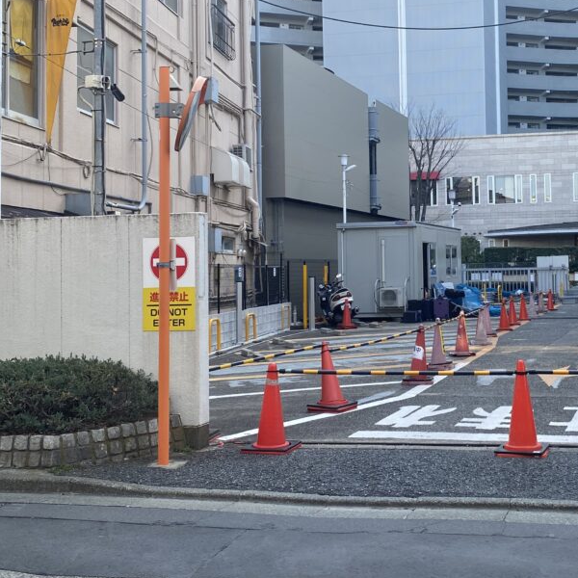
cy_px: 226
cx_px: 461
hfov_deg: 33.7
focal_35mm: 49
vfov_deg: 34.5
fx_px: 926
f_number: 1.8
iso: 32
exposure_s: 1/279
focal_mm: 4.25
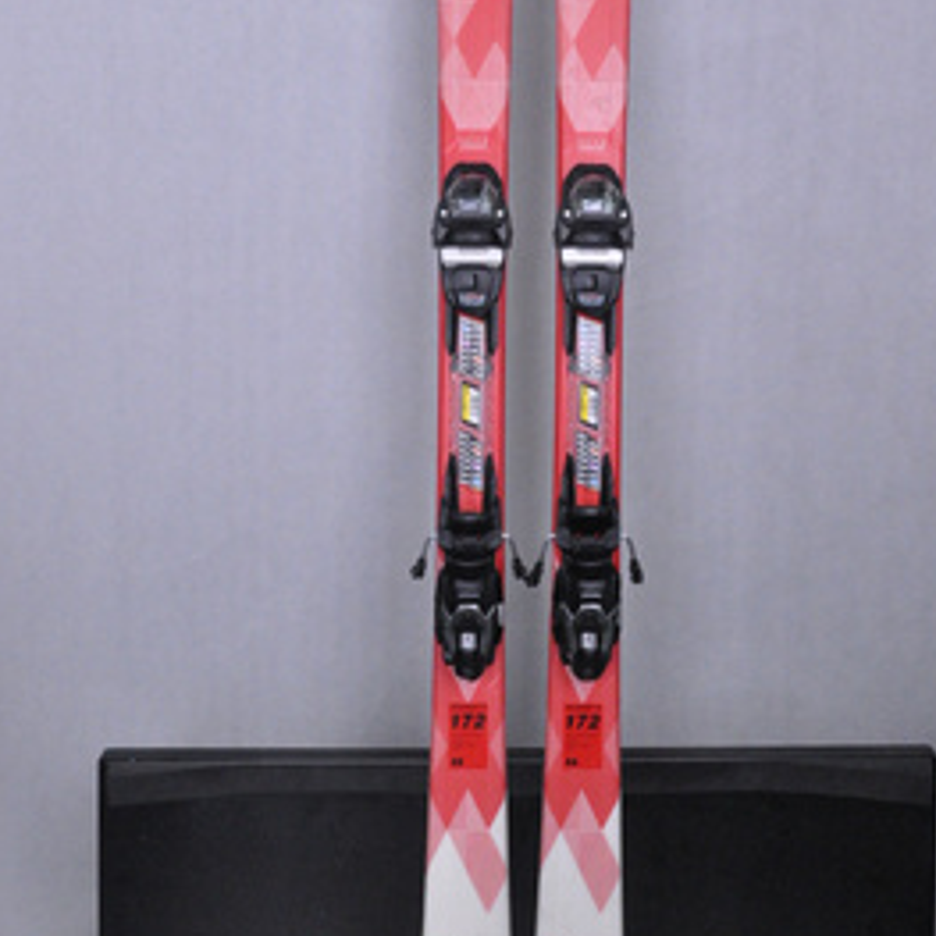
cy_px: 303
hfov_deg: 35.3
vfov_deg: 35.0
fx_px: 1468
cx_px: 525
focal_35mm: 48
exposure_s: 1/125
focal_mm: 22
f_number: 9.5
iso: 3200
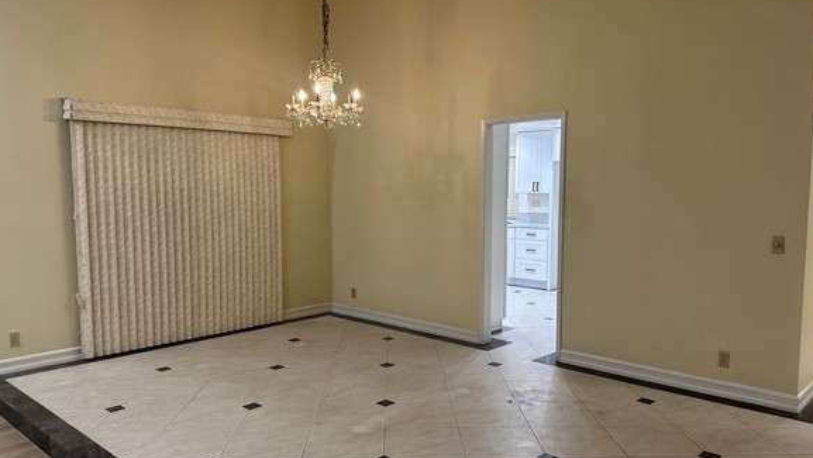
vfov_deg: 40.2
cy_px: 249
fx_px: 625
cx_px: 426
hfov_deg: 66.0
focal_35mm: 29
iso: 125
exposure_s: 1/60
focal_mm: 6.86
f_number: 1.78
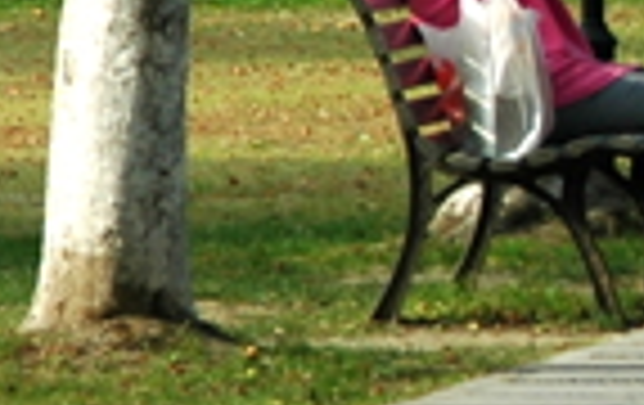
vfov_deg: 1.7
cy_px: 288
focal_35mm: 789
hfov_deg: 2.6
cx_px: 1351
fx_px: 13875
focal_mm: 82
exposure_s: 1/400
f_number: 5.6
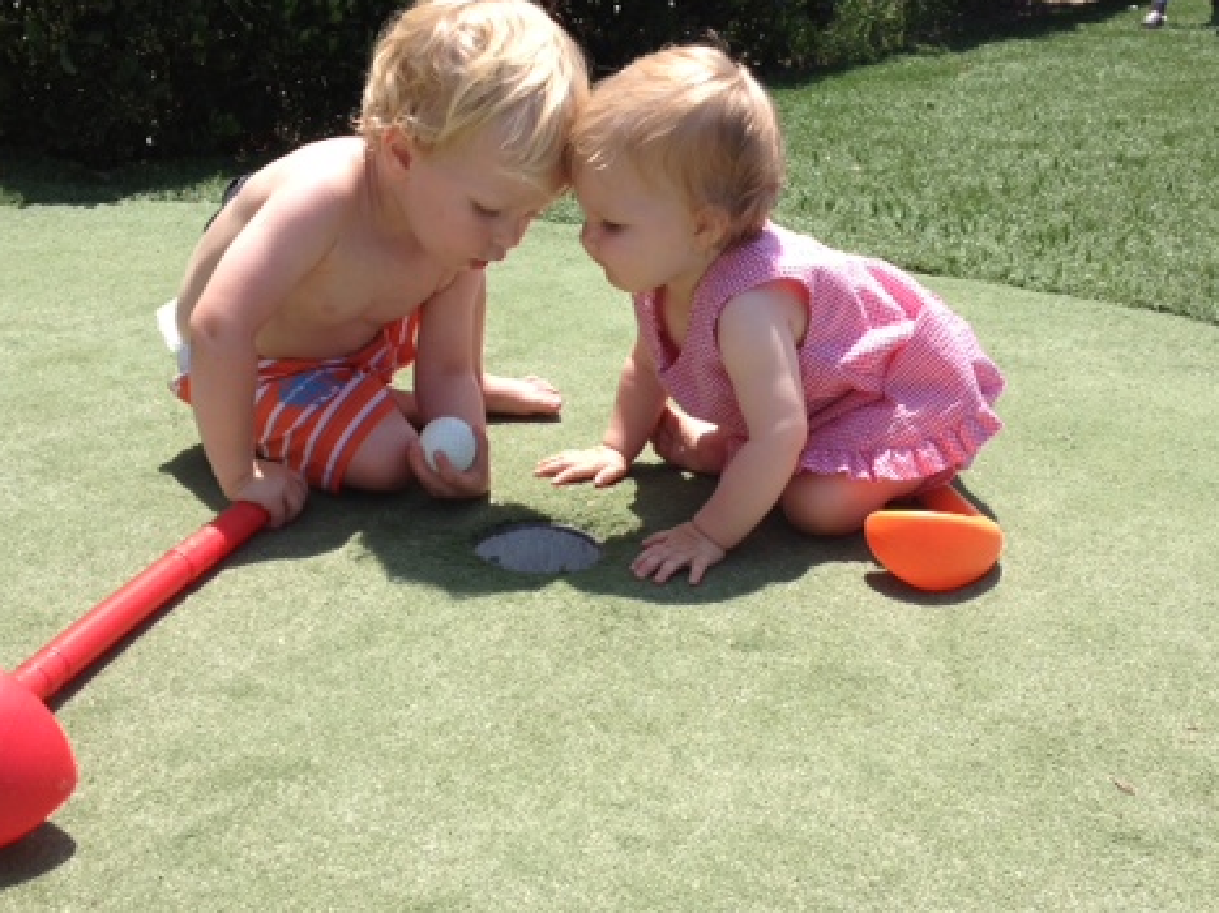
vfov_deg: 30.3
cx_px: 561
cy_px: 441
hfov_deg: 39.6
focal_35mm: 48
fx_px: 1690
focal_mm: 4.28
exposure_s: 1/1284
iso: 50
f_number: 2.4
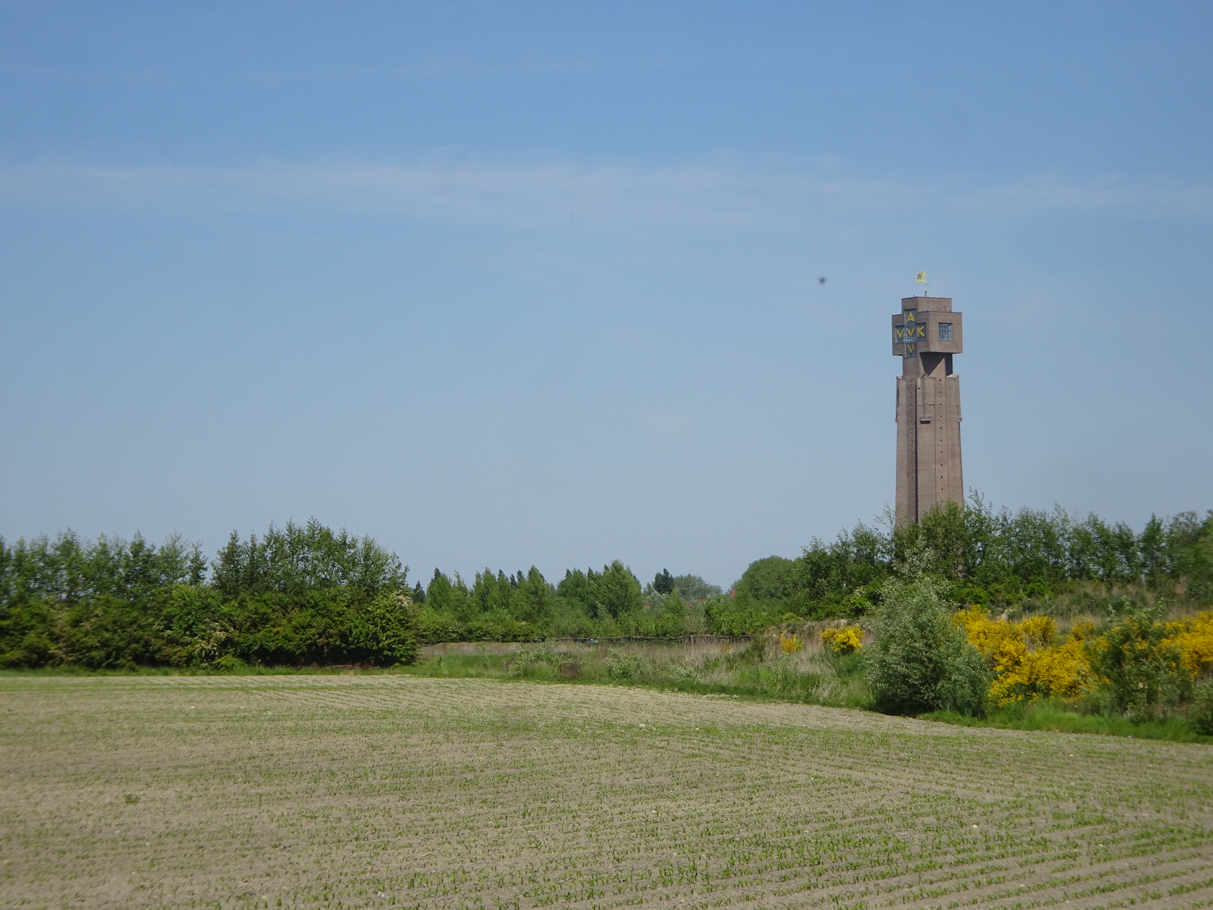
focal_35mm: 102
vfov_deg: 14.5
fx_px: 3574
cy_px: 455
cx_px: 606
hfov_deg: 19.3
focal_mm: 17.49
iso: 80
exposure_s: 1/640
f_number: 5
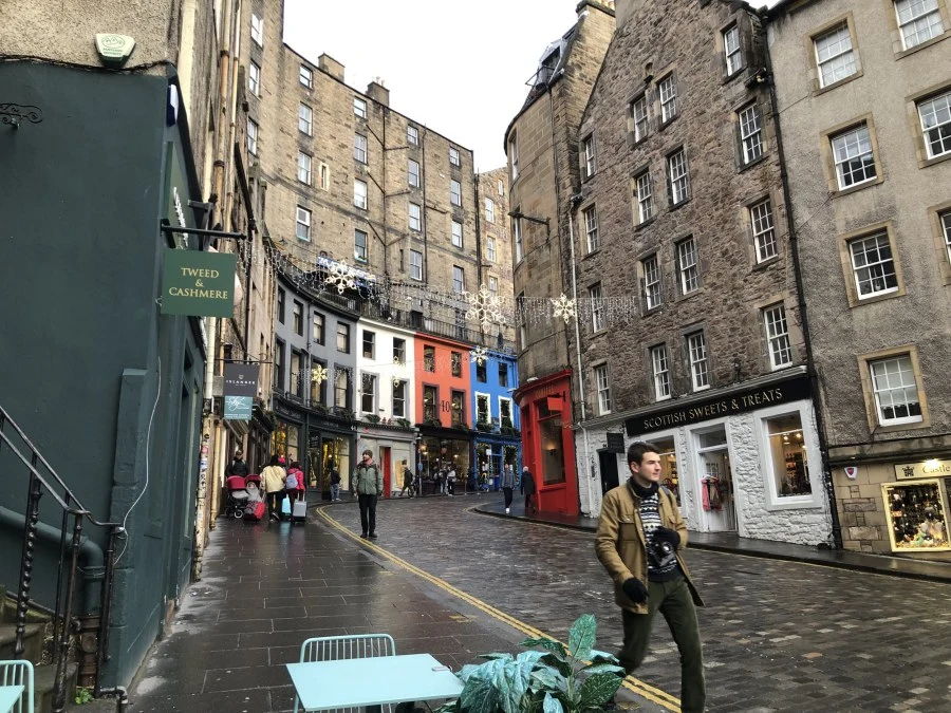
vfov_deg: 49.7
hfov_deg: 63.4
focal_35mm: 28
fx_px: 769
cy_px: 356
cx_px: 476
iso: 20
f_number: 1.8
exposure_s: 1/50
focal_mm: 4
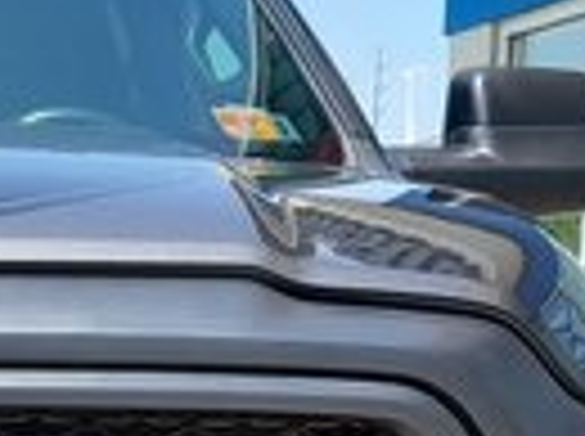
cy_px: 661
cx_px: -216
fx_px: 2244
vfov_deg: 10.7
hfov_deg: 14.1
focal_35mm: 133
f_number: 1.8
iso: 40
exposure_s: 1/243
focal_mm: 4
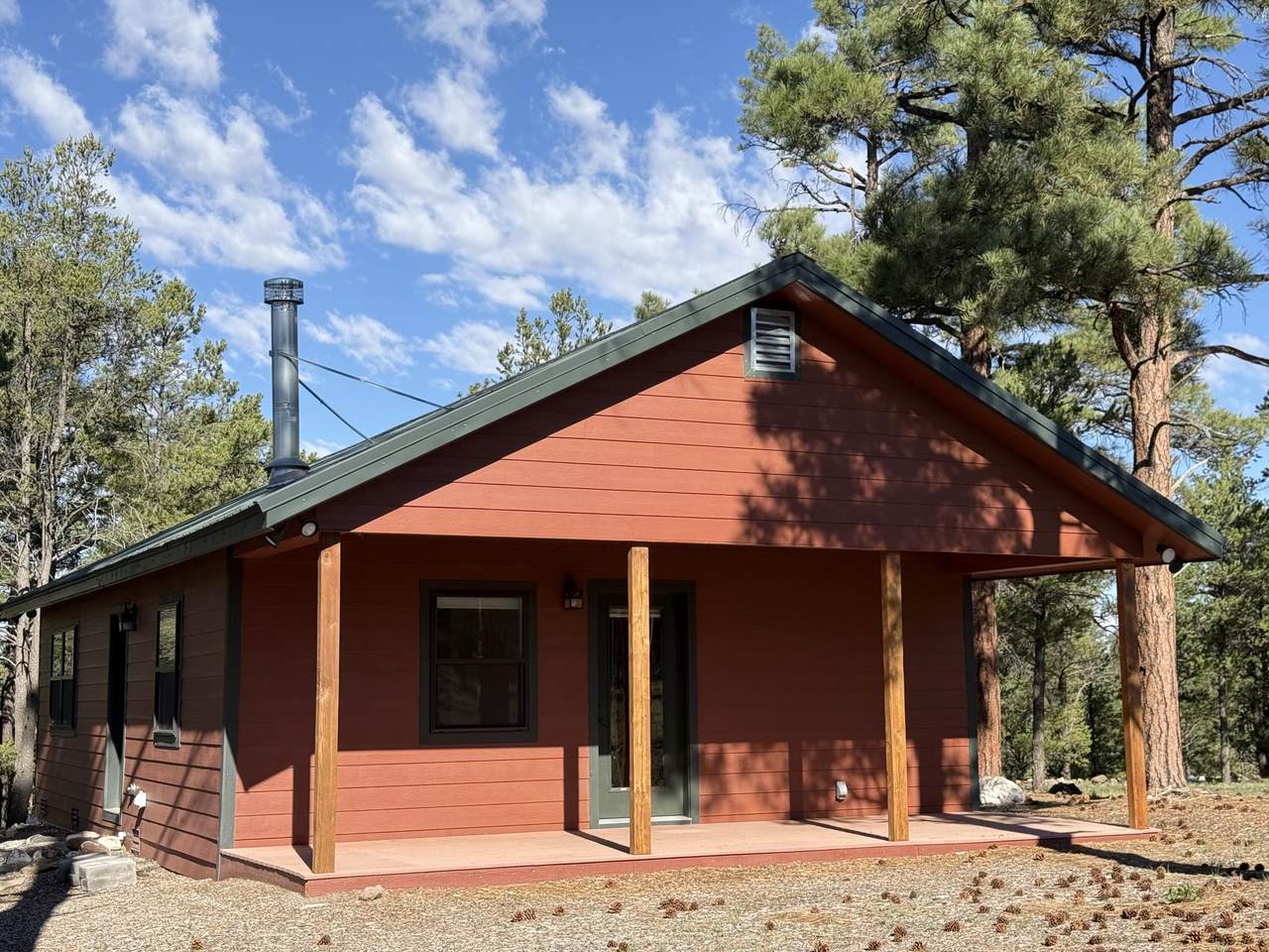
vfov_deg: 30.3
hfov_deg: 39.7
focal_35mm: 48
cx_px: 634
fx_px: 1760
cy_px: 476
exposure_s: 1/2415
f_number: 1.78
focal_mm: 6.76
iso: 64
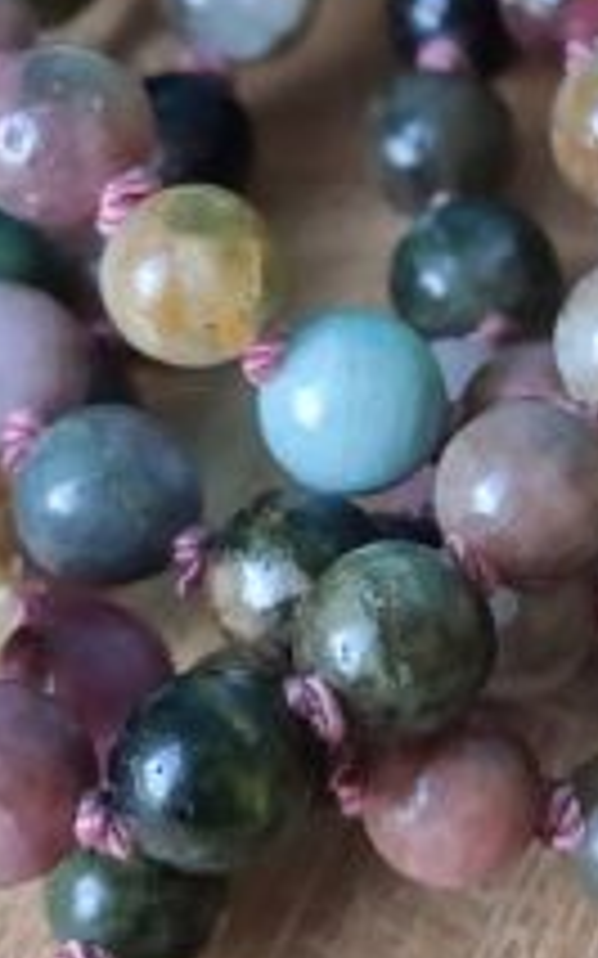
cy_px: 340
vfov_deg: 29.6
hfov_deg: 18.4
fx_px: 1800
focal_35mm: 69
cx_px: 594
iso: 251
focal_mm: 4.77
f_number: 1.75
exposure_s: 1/33
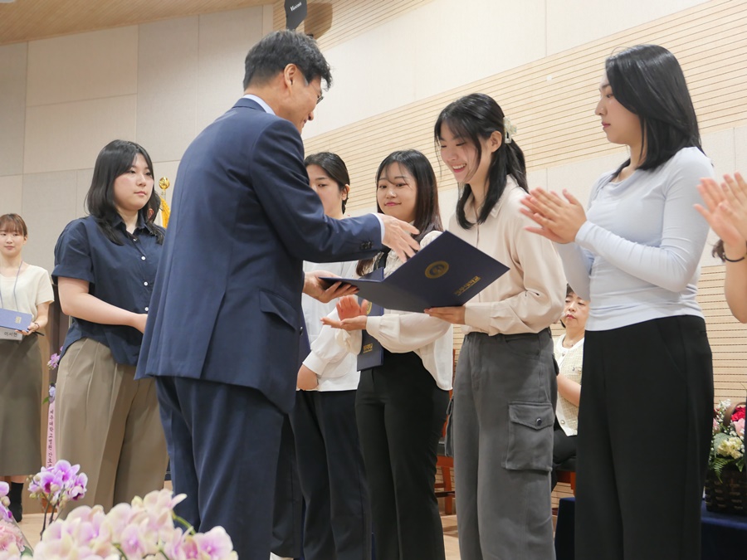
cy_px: 280
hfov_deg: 38.2
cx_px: 374
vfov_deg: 29.1
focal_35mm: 50
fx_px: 1079
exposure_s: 1/100
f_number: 2.7
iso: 1600
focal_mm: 22.7
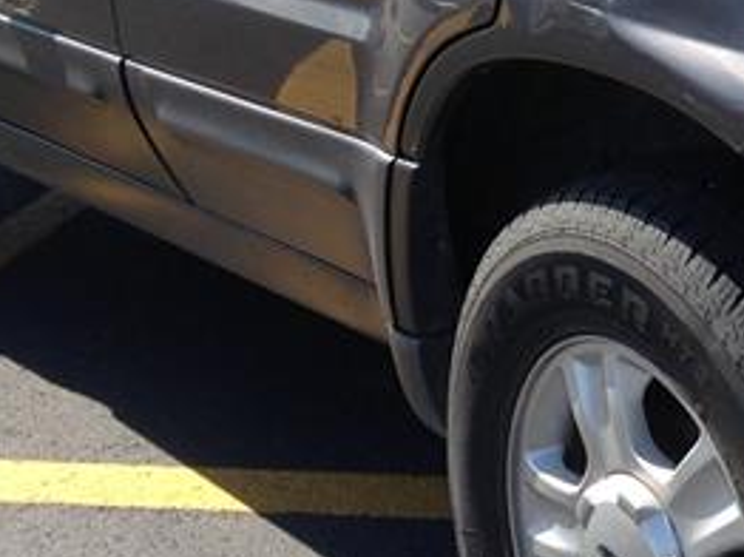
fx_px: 2770
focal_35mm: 129
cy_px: -153
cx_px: 926
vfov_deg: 11.2
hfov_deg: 14.7
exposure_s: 1/742
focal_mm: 4.13
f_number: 2.4
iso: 50
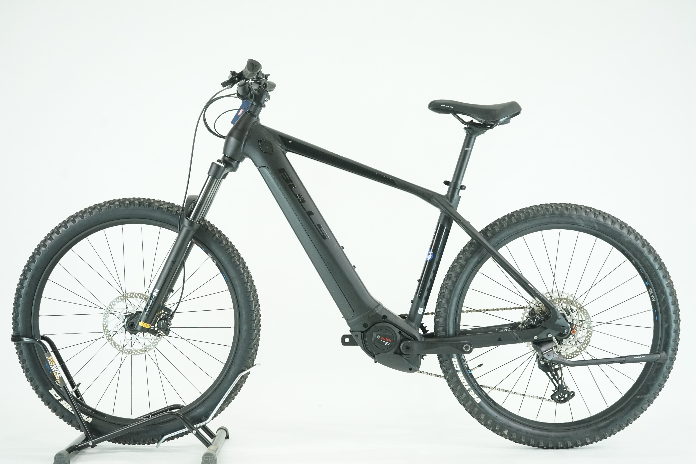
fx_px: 1102
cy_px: 232
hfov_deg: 35.1
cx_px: 348
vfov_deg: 23.8
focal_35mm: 57
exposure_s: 1/200
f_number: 5.6
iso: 2500
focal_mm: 57
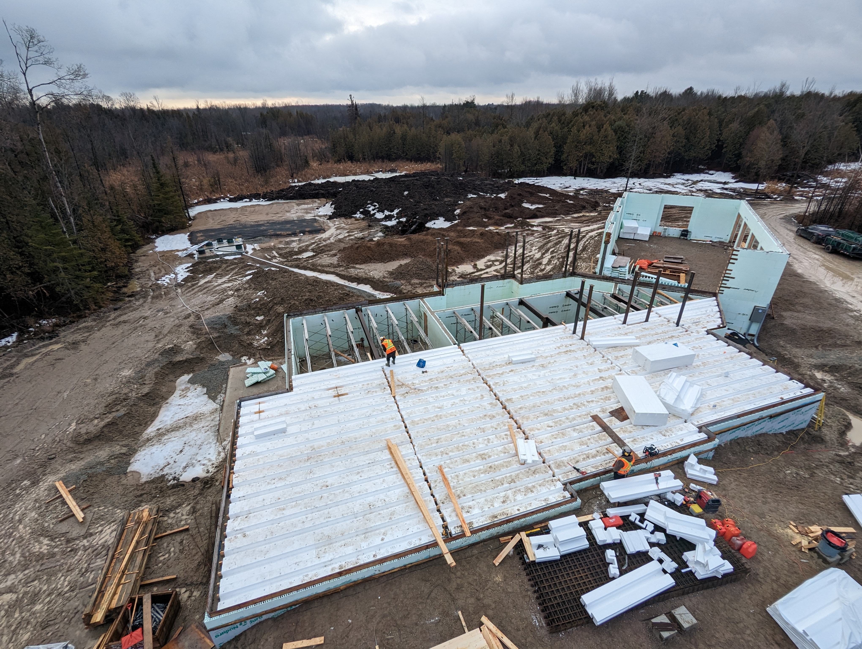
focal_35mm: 16
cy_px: 324
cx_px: 431
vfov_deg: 78.2
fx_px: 399
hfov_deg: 94.4
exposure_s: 1/853
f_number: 2.2
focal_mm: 2.35
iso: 60
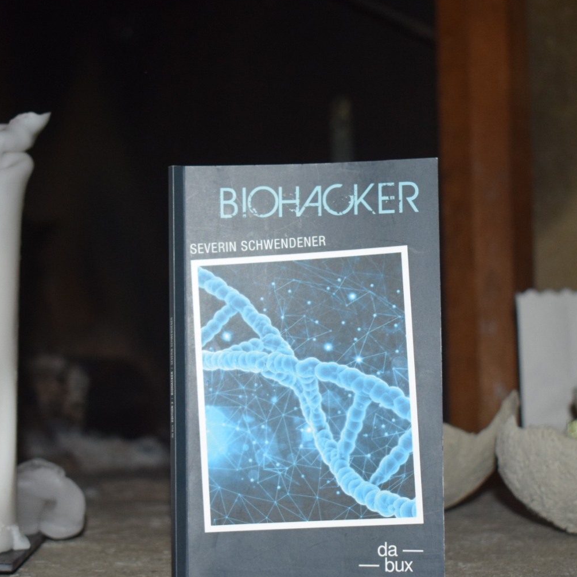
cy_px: 302
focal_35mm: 78
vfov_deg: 22.2
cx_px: 250
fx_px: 1471
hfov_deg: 22.2
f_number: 4.8
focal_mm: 38
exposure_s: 1/60
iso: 1400
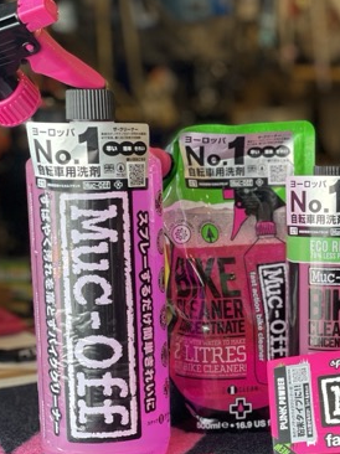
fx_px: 1193
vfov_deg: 21.4
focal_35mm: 91
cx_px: 284
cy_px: 337
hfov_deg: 16.1
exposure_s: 1/120
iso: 100
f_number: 2
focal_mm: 6
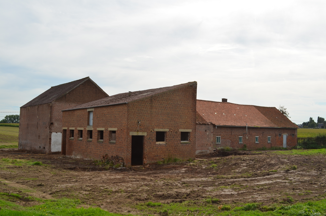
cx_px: 163
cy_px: 108
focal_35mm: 36
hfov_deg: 53.2
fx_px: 325
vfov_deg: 36.7
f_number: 10
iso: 100
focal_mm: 24
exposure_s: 1/200
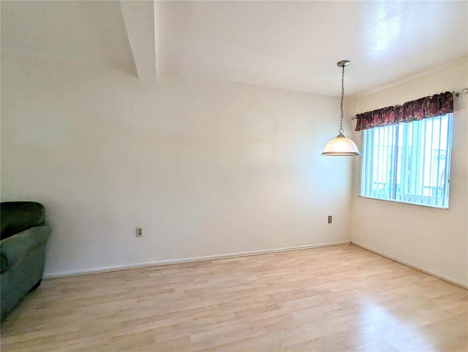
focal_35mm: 16
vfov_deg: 78.2
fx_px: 217
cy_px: 176
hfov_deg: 94.4
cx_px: 234
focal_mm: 2.35
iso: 111
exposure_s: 1/120
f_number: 2.2
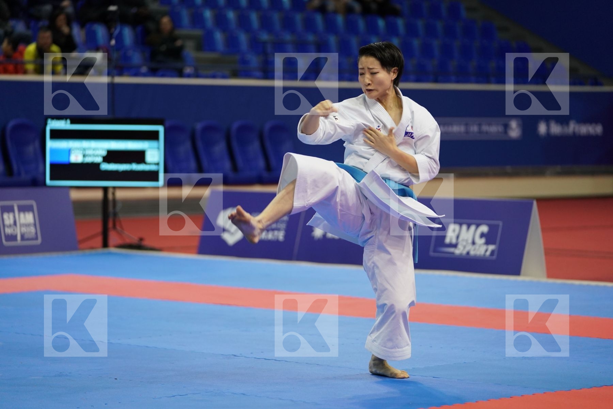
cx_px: 306
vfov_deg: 11.1
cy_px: 204
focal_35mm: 124
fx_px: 2111
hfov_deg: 16.5
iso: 2000
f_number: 2.8
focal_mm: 124
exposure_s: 1/500
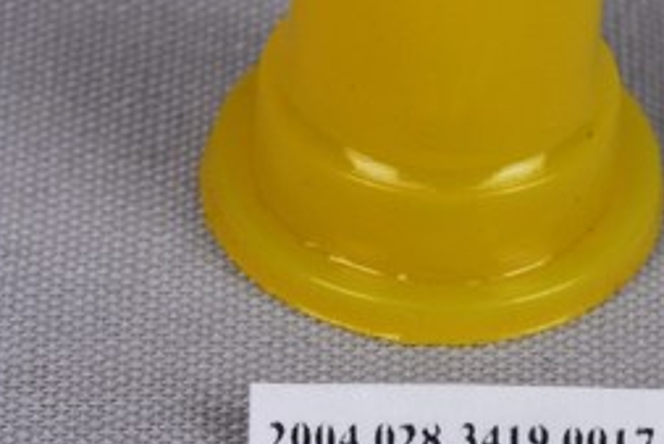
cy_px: -5
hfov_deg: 9.0
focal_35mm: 228
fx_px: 4208
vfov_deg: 6.0
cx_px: 457
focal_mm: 60
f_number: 32
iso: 100
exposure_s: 1/60
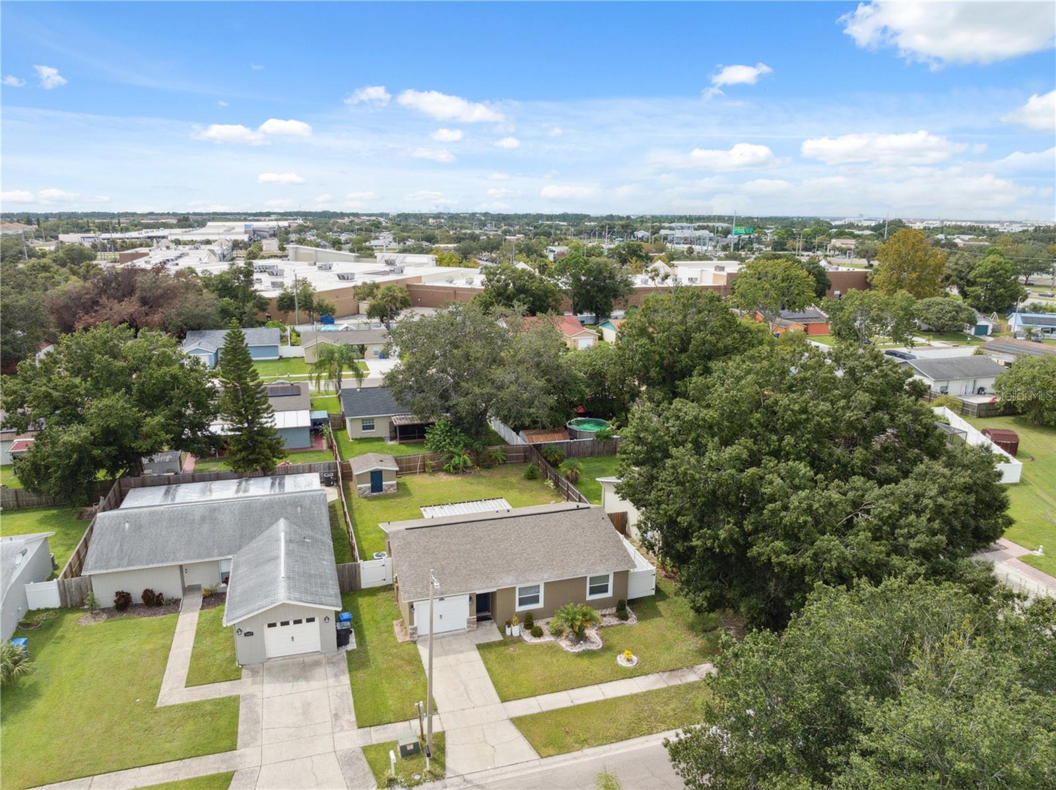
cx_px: 528
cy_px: 395
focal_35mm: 24
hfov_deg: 71.6
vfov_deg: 56.7
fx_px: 731
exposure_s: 1/2000
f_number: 8
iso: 400
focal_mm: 12.3
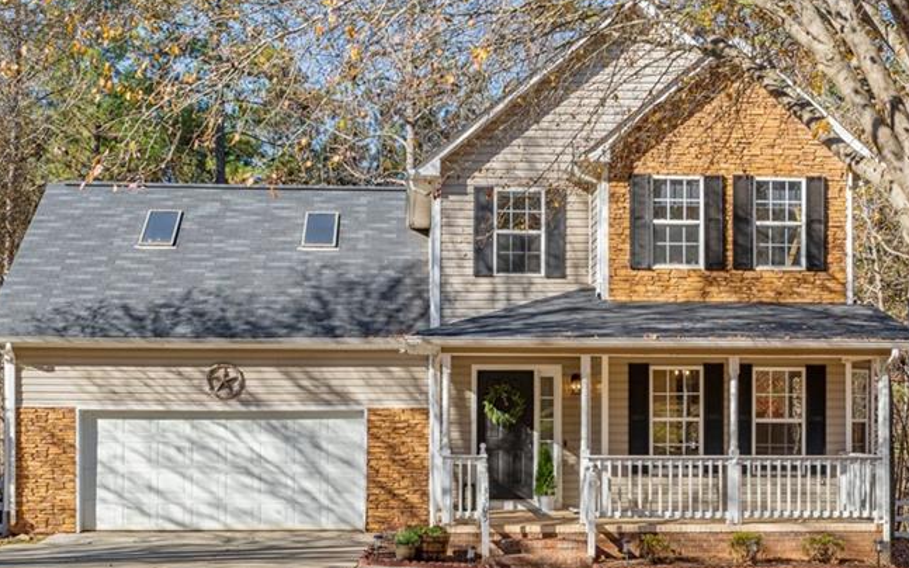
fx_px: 1238
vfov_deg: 25.8
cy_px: 303
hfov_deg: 40.3
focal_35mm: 50
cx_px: 486
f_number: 7.1
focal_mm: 31
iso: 100
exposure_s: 1/160
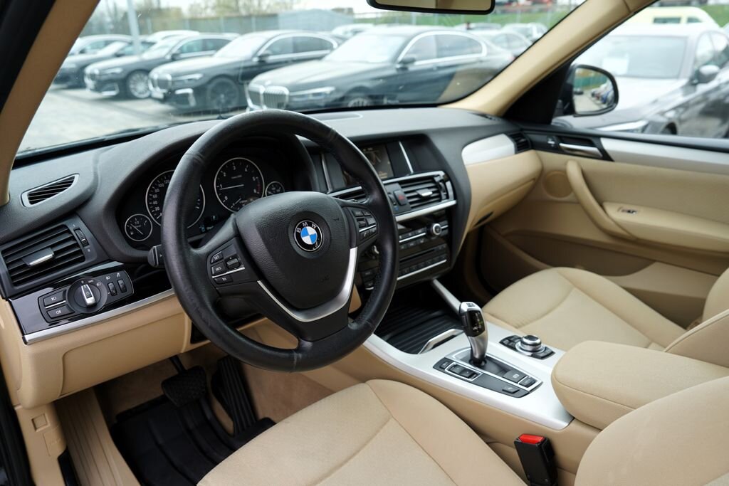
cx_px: 364
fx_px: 486
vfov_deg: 53.1
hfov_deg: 73.7
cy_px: 243
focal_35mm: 24
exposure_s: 1/80
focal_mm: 24
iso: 100
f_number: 4.5
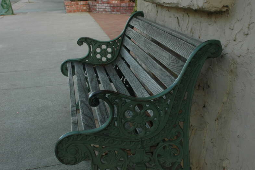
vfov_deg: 27.5
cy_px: 84
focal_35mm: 49
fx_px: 347
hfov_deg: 40.4
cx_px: 130
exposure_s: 1/50
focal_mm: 32
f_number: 5.6
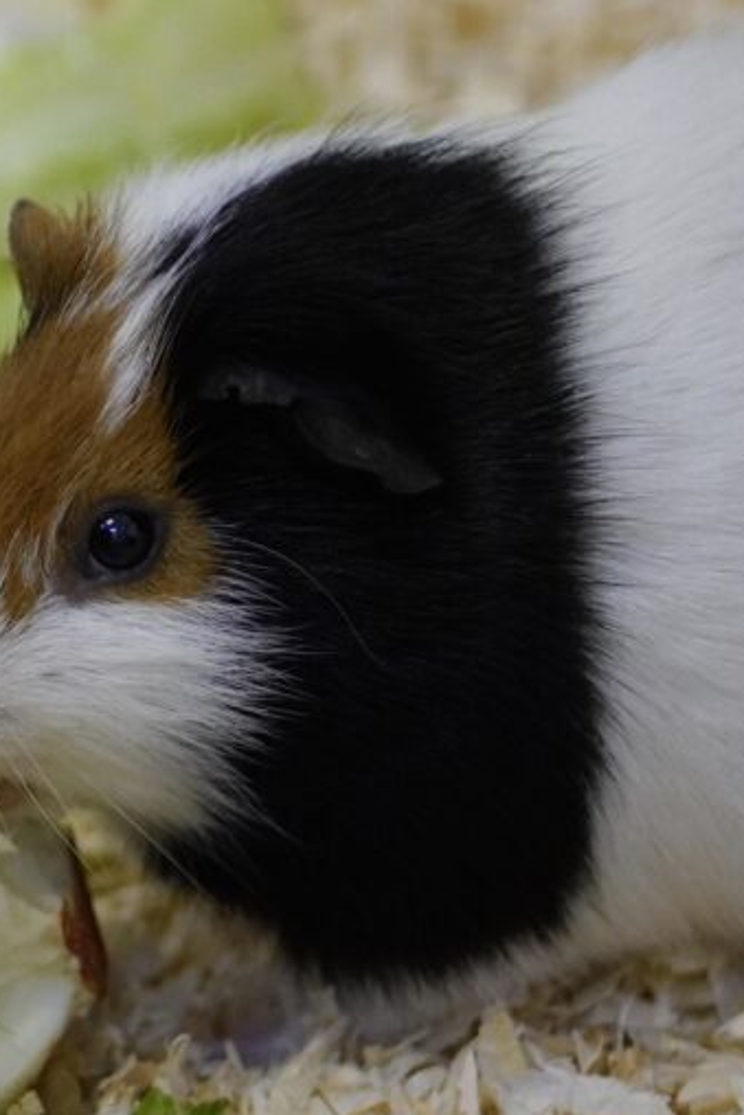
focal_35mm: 193
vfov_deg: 10.7
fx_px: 5971
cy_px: 560
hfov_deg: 7.1
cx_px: 198
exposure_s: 1/320
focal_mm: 85
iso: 1600
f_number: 1.8
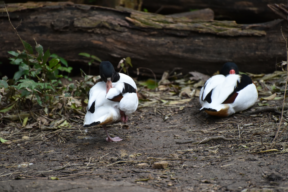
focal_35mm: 300
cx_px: 144
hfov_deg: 6.9
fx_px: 2400
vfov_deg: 4.6
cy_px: 96
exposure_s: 1/640
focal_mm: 300
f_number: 5.6
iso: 1800
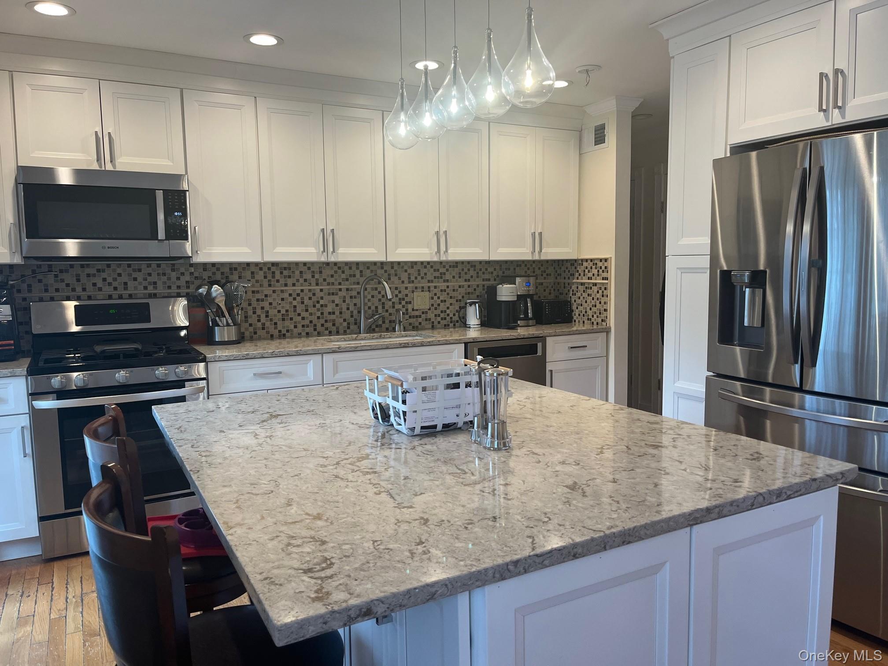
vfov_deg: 53.1
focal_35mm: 26
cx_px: 444
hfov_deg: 67.3
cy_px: 333
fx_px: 667
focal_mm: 5.1
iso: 100
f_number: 1.6
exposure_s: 1/120
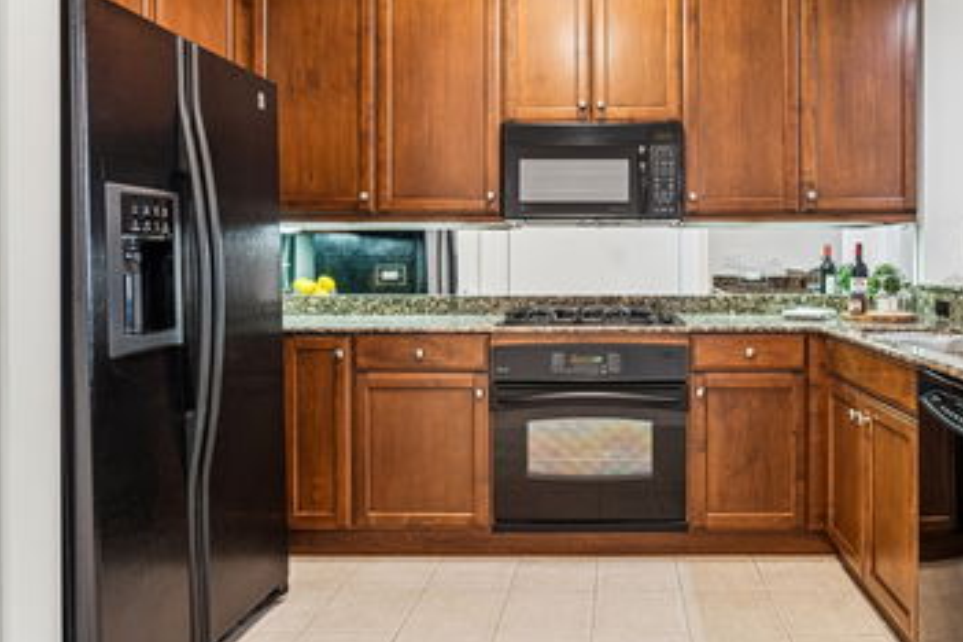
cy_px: 277
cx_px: 620
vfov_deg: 49.4
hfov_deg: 68.0
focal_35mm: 26
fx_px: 695
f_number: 8
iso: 320
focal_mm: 19
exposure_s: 1/8
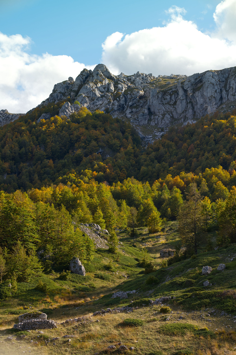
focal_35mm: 70
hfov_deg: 19.4
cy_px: 178
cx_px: 118
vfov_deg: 28.8
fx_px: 689
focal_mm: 70
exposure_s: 1/400
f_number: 6.3
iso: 200
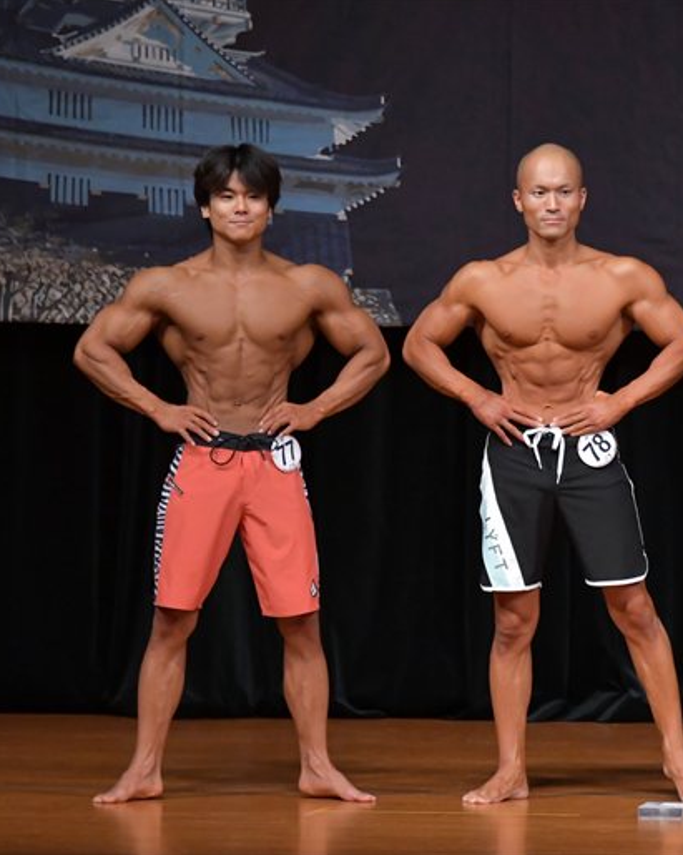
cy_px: 428
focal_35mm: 382
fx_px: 9655
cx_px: 466
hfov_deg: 4.1
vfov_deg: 5.1
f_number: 5.6
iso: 4000
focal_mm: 180
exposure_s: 1/400
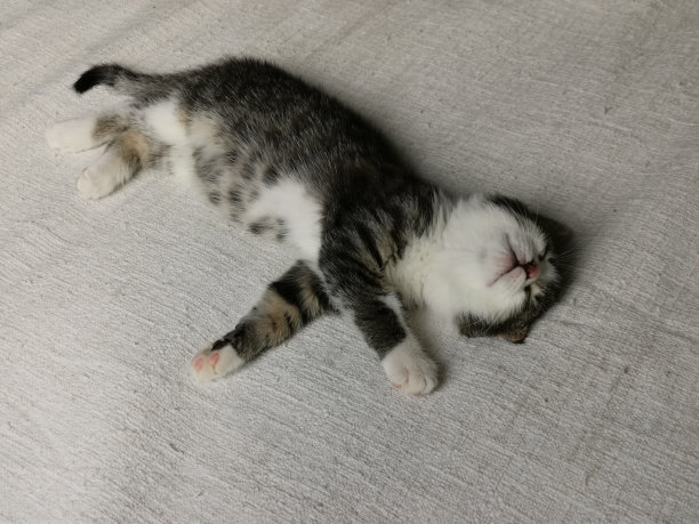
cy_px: 262
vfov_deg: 31.5
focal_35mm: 46
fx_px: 929
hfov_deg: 41.2
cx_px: 350
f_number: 1.8
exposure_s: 1/100
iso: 100
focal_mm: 5.58
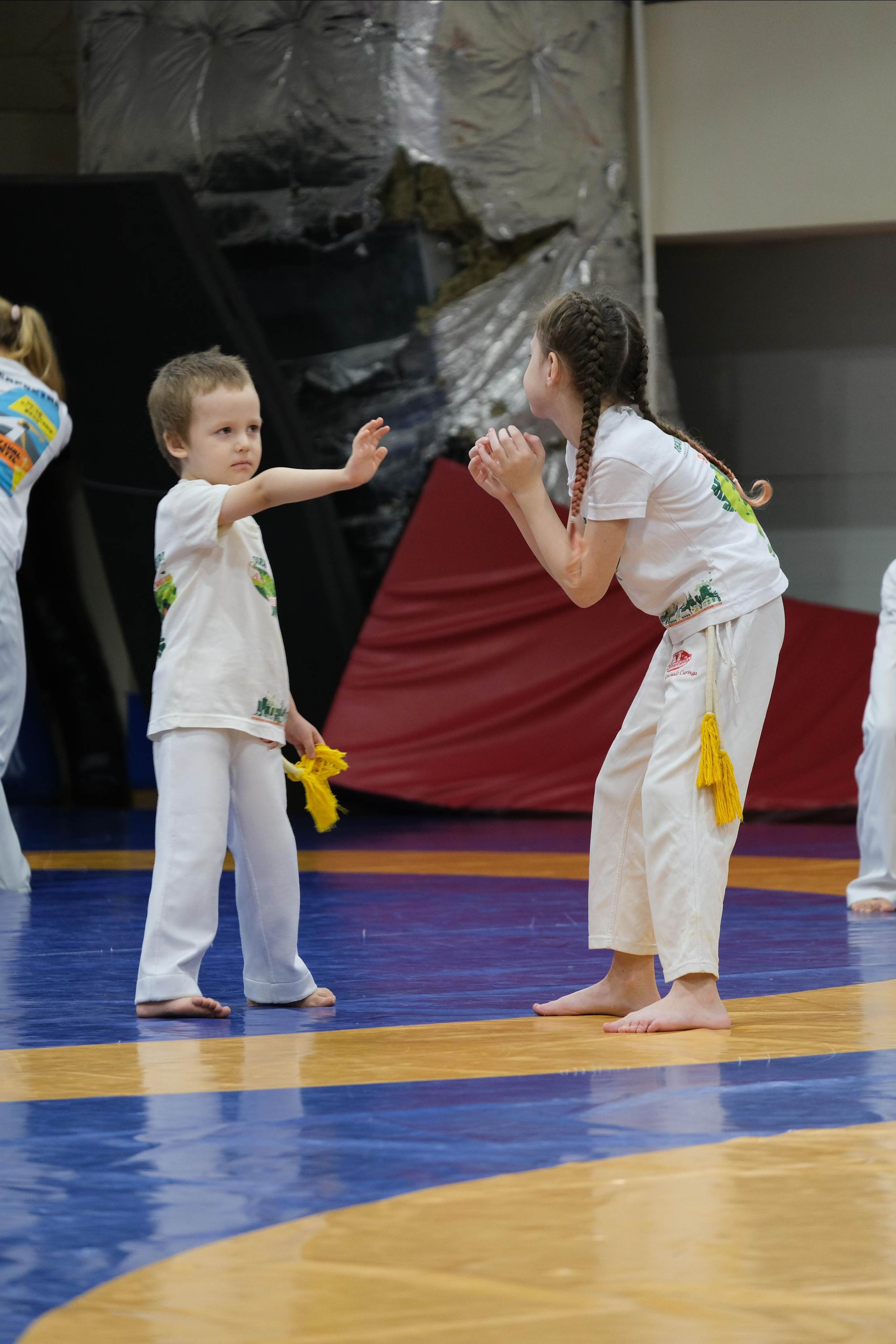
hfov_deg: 6.8
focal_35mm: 202
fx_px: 7541
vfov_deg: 10.2
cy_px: 672
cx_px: 448
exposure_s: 1/70
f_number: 4.4
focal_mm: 134.5
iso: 1250
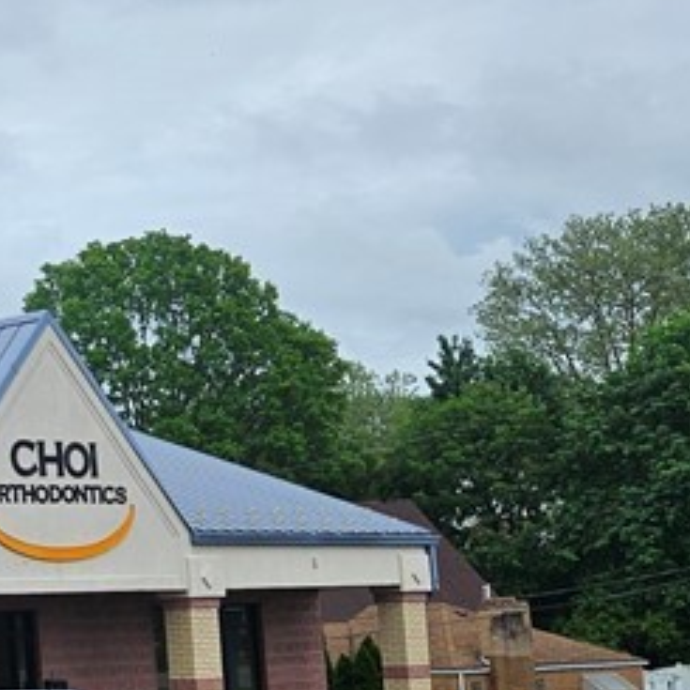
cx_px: -515
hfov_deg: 17.1
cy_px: 462
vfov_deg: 20.3
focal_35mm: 85
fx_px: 1917
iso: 25
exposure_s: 1/1983
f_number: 1.8
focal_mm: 5.4
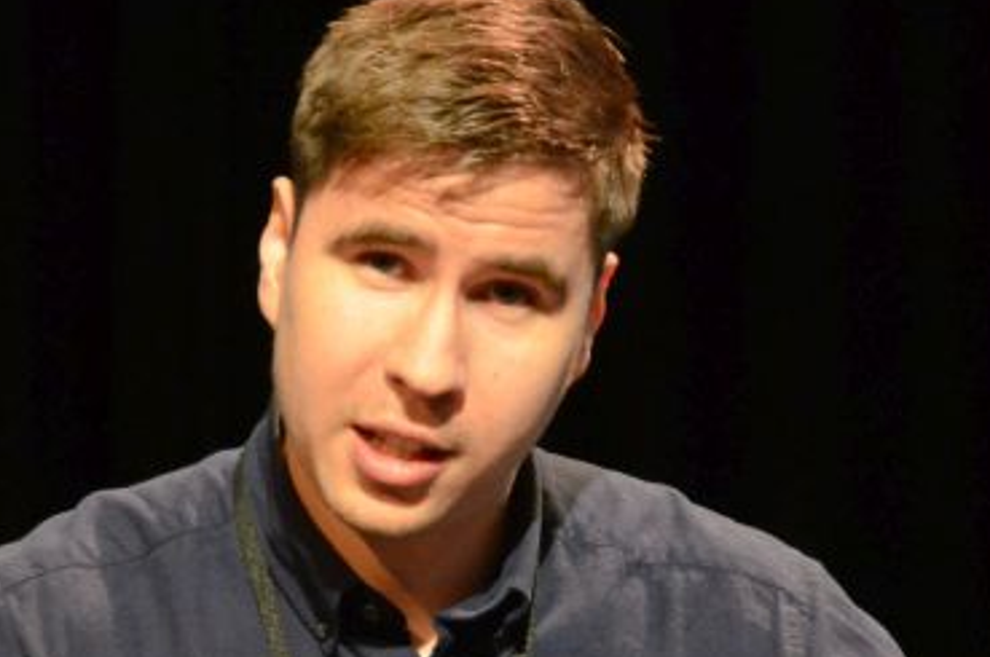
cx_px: 445
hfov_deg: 7.4
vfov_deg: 4.9
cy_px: 428
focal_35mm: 277
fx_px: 7607
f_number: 5.3
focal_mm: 62
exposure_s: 1/50
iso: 3200
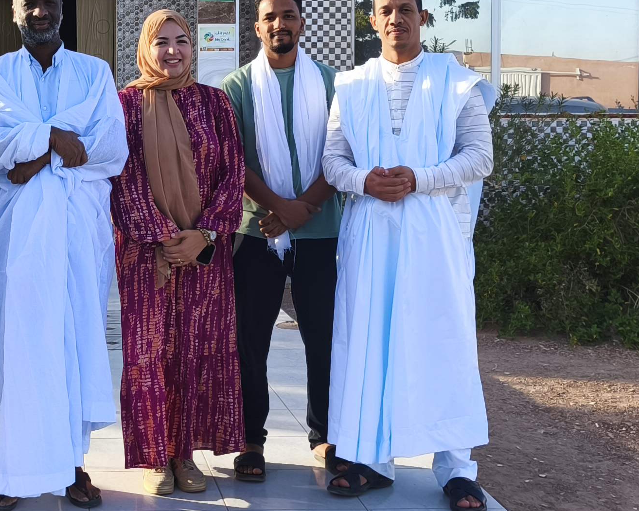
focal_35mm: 70
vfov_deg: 21.7
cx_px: 68
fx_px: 1324
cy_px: 150
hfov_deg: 26.3
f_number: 1.7
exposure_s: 1/485
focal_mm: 5.35
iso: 80
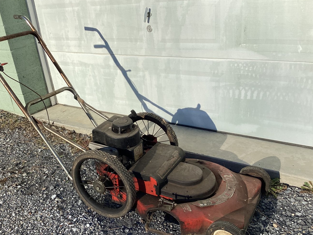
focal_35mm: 36
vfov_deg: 39.6
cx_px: 133
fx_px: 325
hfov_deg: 51.2
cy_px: 134
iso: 25
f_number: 2.4
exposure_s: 1/1988
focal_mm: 3.3
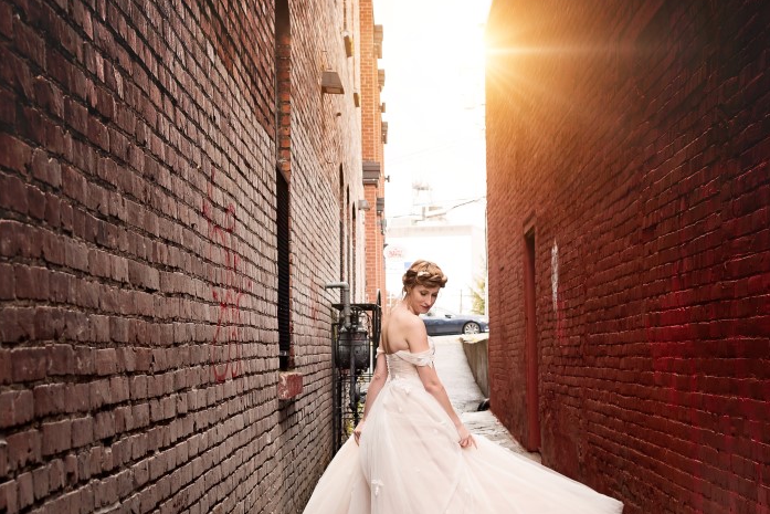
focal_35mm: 60
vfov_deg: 22.5
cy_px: 376
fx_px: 1284
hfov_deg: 33.3
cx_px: 462
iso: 400
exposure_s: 1/100
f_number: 5
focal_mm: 38
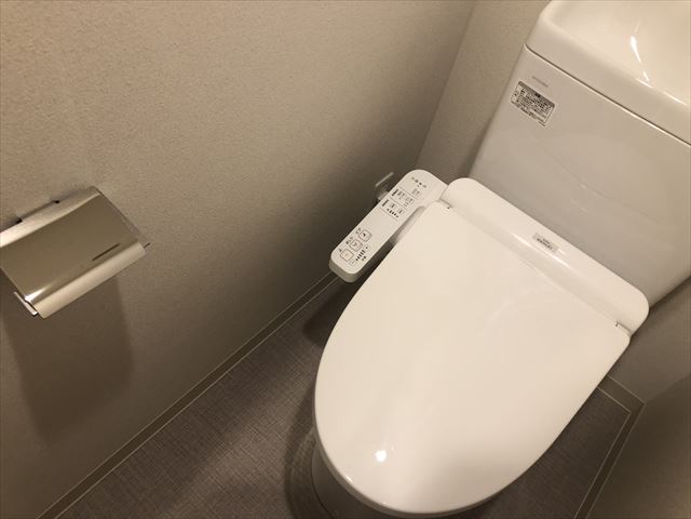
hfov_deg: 63.4
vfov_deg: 49.7
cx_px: 346
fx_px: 559
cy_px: 260
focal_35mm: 28
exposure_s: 1/25
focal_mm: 3.99
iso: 32
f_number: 1.8
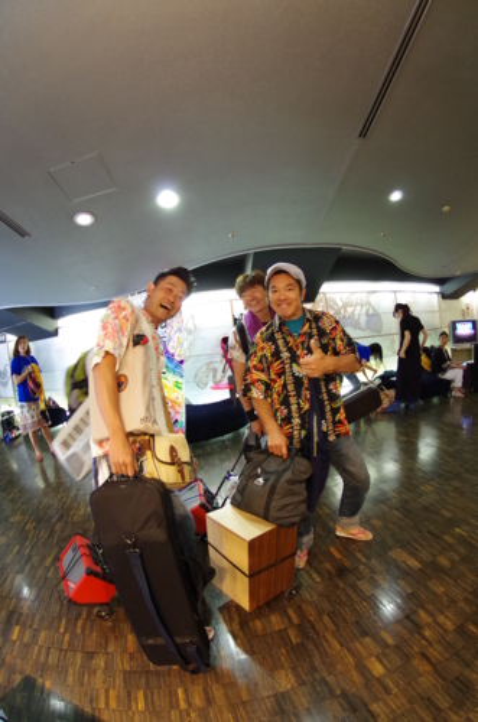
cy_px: 361
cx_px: 239
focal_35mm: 15
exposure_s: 1/25
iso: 3200
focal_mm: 10
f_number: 3.5
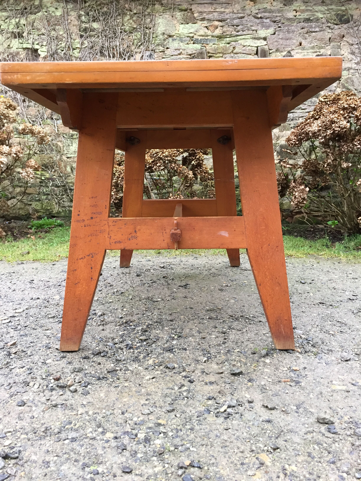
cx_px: 180
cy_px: 240
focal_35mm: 29
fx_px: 403
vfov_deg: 61.7
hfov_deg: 48.2
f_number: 2.2
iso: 64
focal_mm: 4.15
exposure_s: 1/33
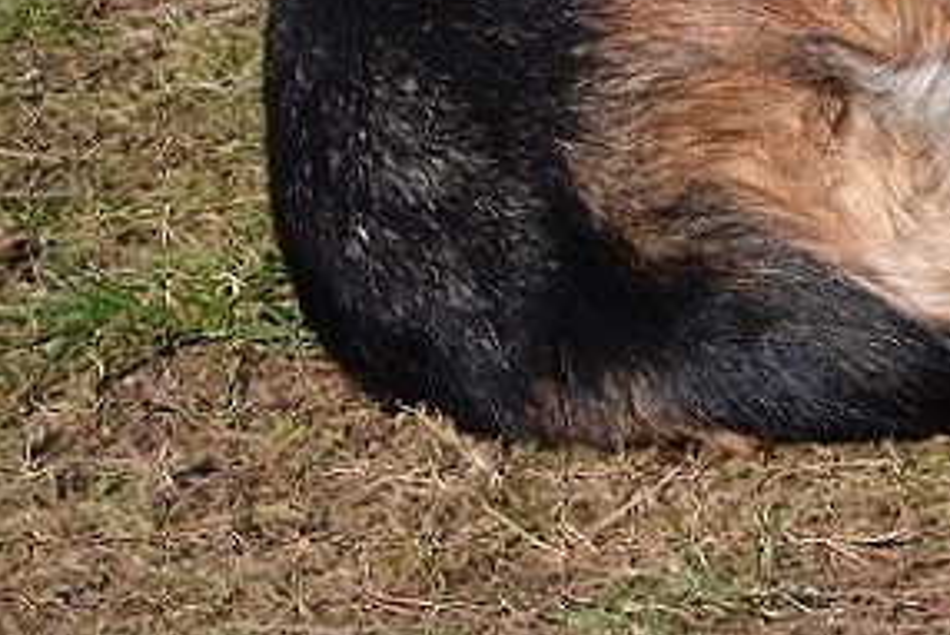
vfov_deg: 2.5
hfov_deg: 3.7
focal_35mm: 550
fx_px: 14514
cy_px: -304
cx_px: 1229
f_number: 5.6
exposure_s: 1/1000
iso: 400
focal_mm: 105
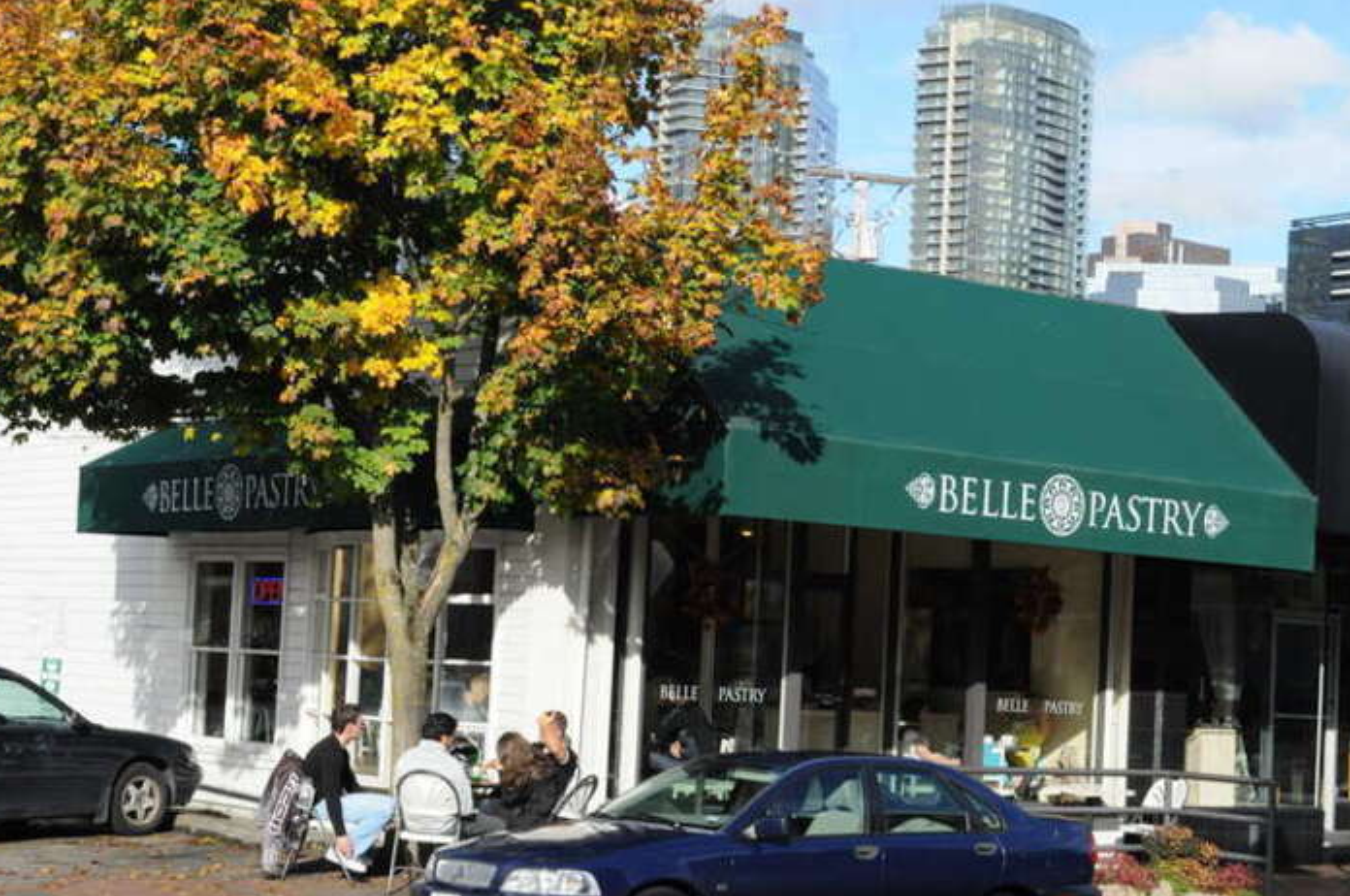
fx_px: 2584
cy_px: 449
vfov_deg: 19.7
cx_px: 720
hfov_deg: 29.3
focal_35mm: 69
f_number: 13
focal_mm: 40
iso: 800
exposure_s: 1/640
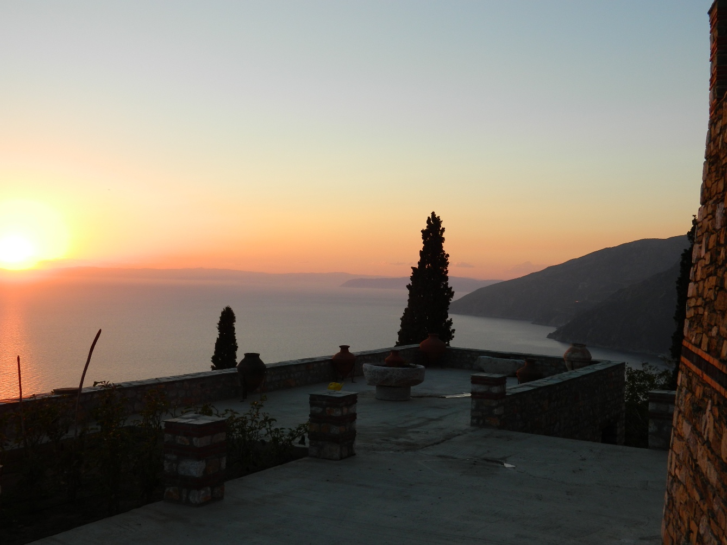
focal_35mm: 41
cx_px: 364
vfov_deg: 35.1
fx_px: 861
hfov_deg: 45.8
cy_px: 272
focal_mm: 7.3
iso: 80
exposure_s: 1/200
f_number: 3.5
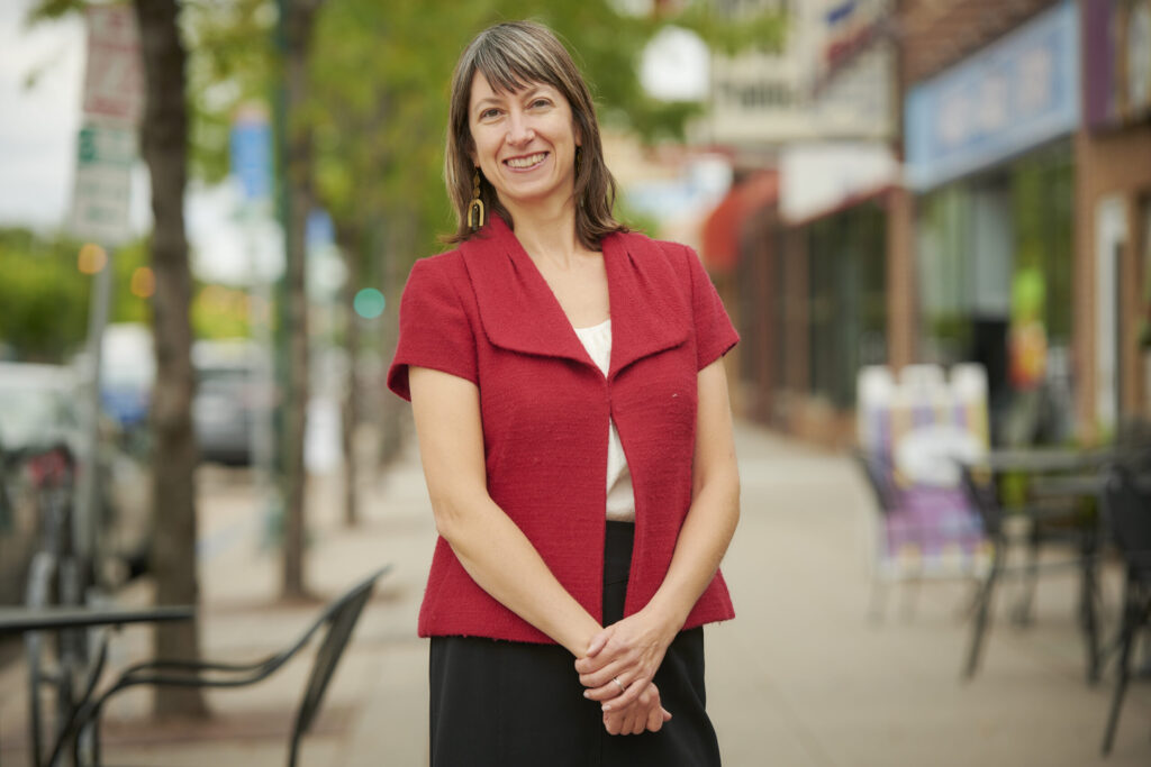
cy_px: 384
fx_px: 4317
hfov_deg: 15.2
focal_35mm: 135
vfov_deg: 10.2
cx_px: 576
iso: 80
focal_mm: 135
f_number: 4.5
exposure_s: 1/200
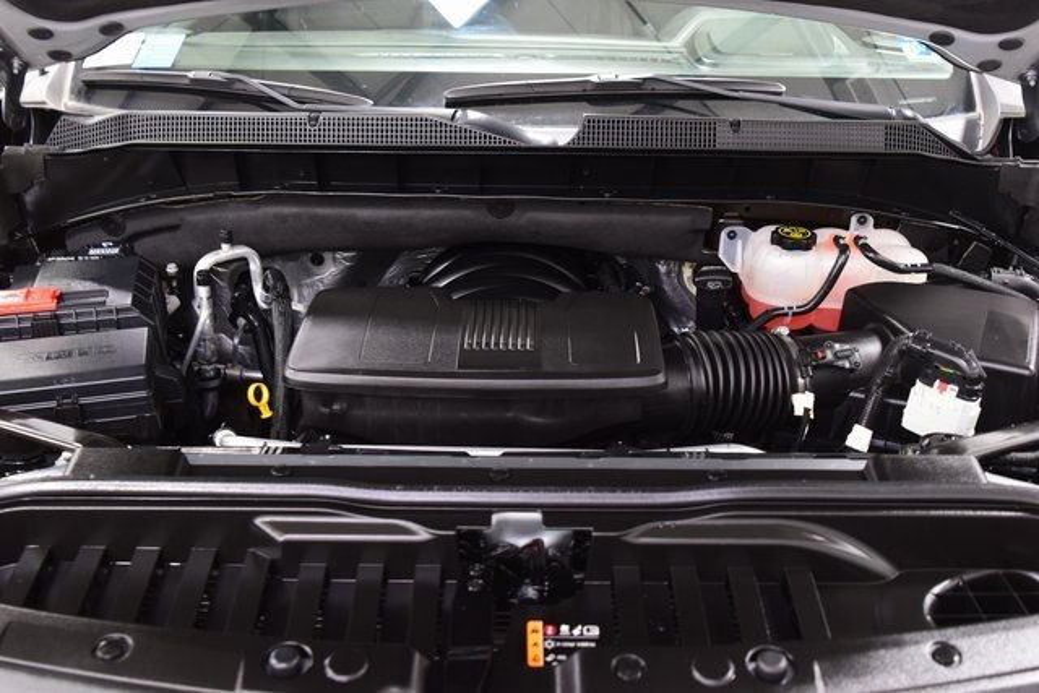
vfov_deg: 36.9
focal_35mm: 36
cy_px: 346
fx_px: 1039
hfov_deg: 53.1
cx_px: 520
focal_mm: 24
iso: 1600
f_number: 4.5
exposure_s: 1/15
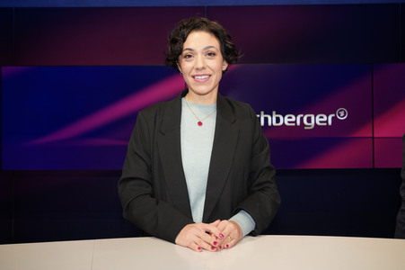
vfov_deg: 37.8
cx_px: 202
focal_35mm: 35
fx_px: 393
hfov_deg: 54.5
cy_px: 135
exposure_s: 1/125
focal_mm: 35
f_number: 5.6
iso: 2000
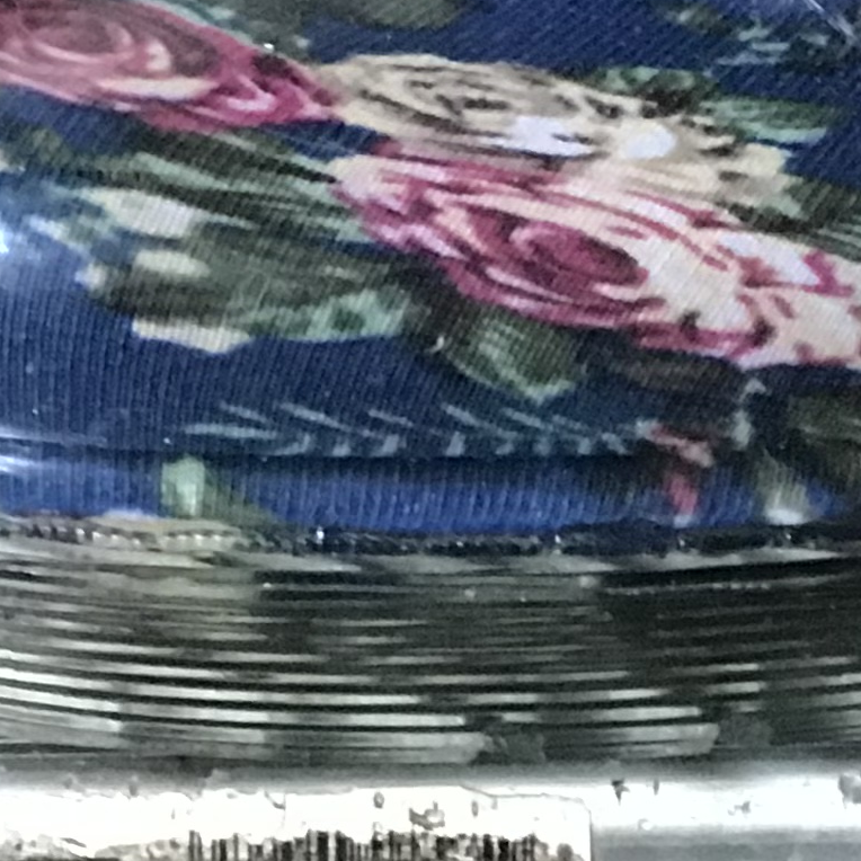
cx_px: 357
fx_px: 7485
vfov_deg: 6.4
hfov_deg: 6.6
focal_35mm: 266
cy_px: -828
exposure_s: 1/50
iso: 400
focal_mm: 6.6
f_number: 2.8
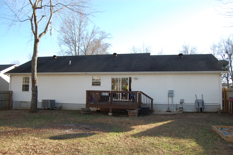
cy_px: 78
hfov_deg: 67.4
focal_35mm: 27
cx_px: 116
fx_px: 175
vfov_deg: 47.8
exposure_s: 1/500
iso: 400
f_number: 5.6
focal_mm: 18
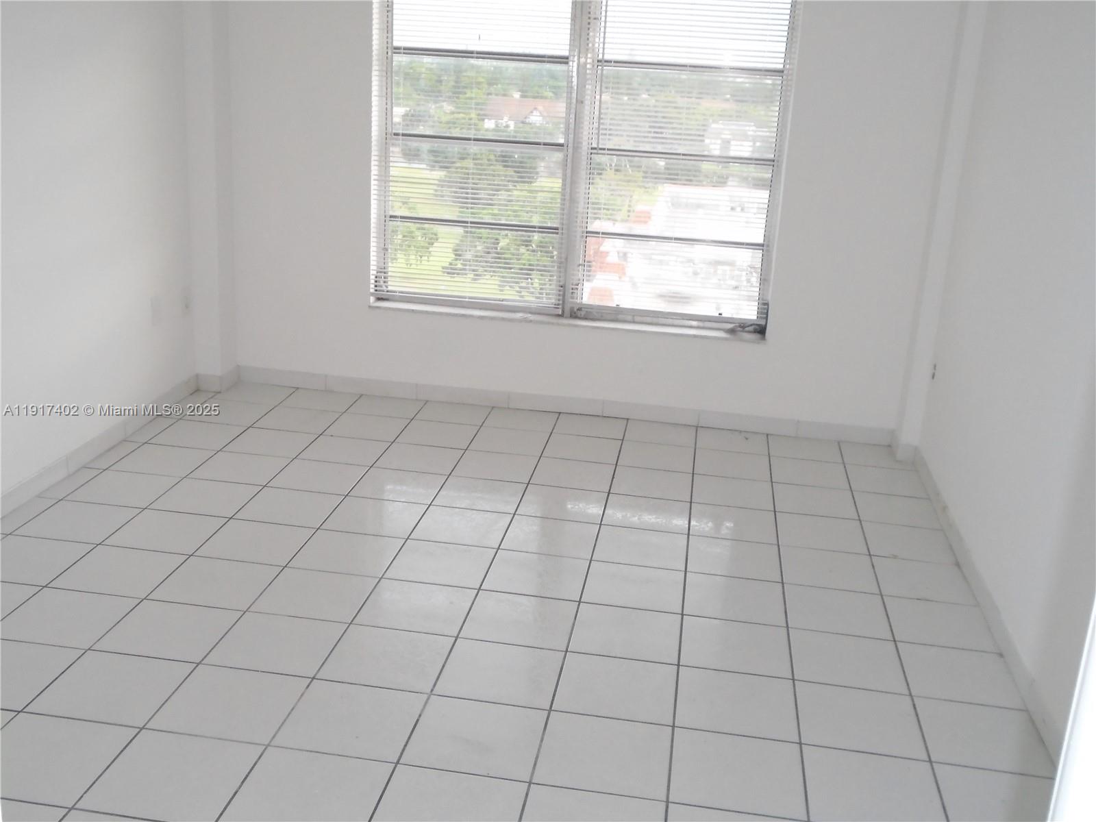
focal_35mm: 36
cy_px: 411
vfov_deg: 39.7
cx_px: 548
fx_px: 1140
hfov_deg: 51.4
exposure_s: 1/40
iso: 400
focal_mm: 6.4
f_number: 3.8
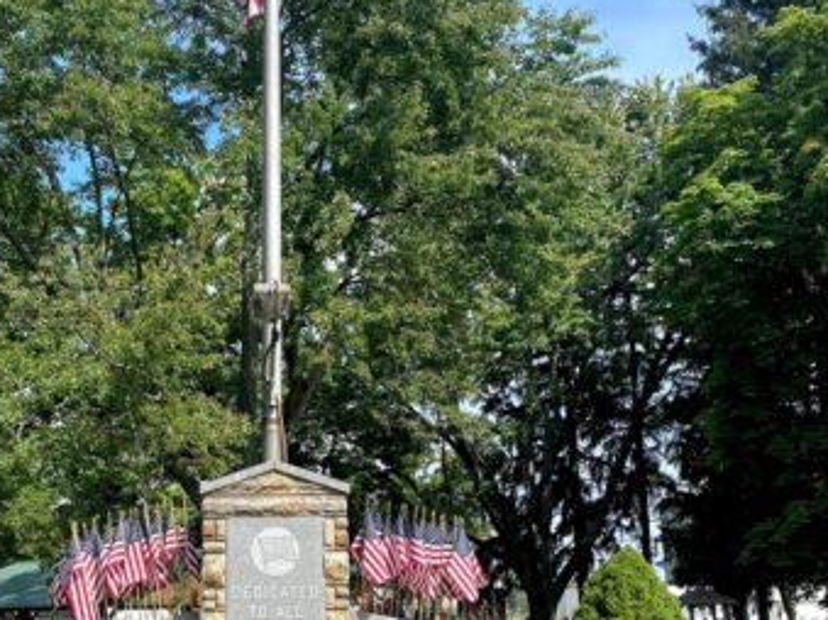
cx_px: 286
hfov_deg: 40.8
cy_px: 330
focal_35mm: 46
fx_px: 1100
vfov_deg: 31.5
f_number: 1.8
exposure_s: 1/2410
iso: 32
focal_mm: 4.25
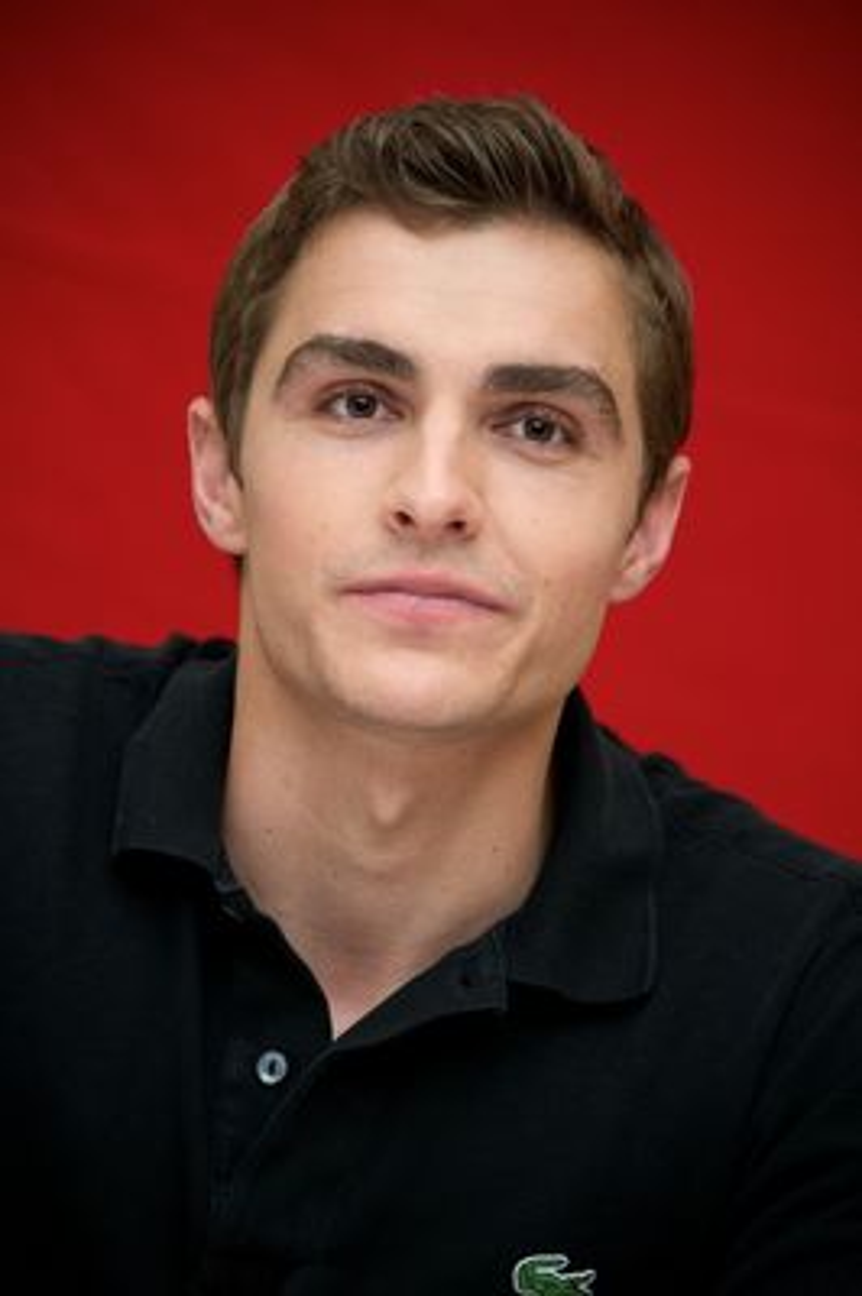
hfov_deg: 5.5
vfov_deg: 8.2
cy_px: 648
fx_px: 8994
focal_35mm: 250
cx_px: 431
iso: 640
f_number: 5.6
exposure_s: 1/60
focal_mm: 250
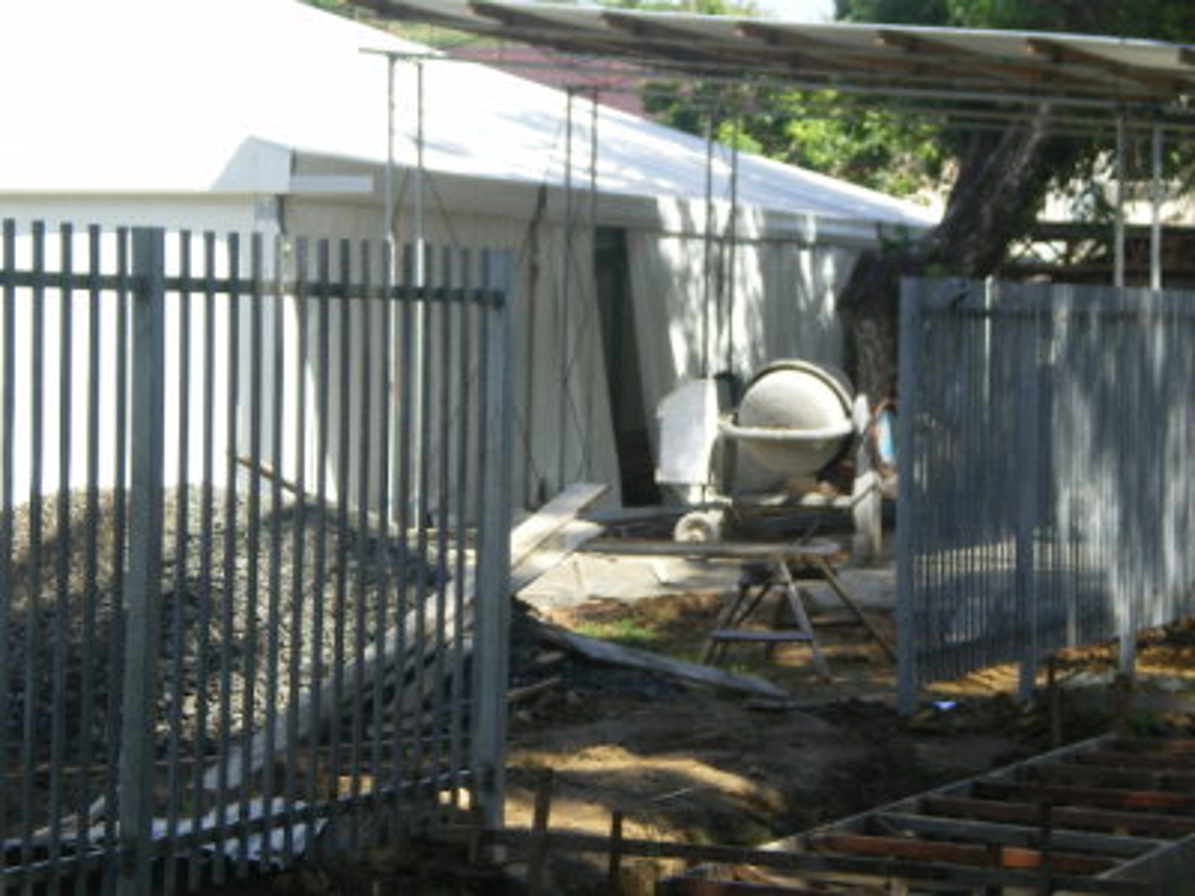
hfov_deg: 18.2
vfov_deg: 13.7
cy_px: 448
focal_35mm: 108
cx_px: 598
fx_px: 3728
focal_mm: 18.9
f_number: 5.9
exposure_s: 1/160
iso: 64
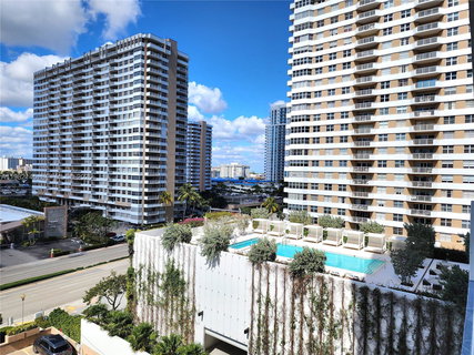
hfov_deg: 73.9
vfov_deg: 58.9
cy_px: 178
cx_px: 237
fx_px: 315
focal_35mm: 23
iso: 12
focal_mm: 6.4
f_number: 1.8
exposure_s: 1/2500
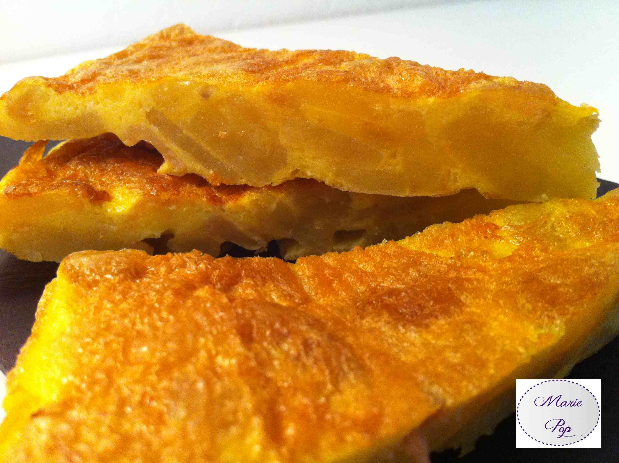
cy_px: 232
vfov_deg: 40.6
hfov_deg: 52.7
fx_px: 625
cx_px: 310
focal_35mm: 35
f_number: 2.8
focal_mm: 3.85
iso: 250
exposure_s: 1/17
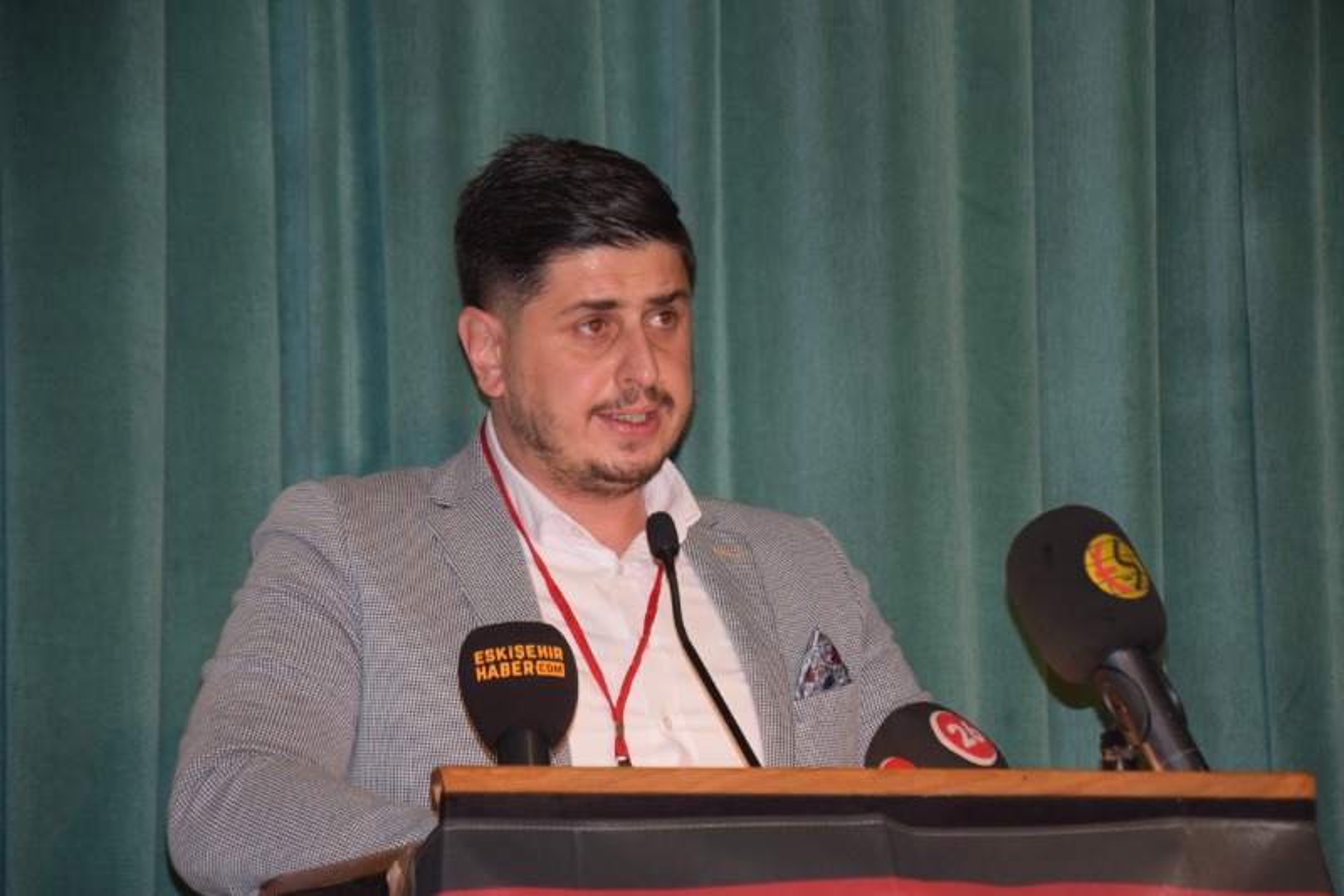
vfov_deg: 8.7
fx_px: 5878
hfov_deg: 13.0
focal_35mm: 158
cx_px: 672
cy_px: 448
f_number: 5.6
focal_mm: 105
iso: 1600
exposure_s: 1/60
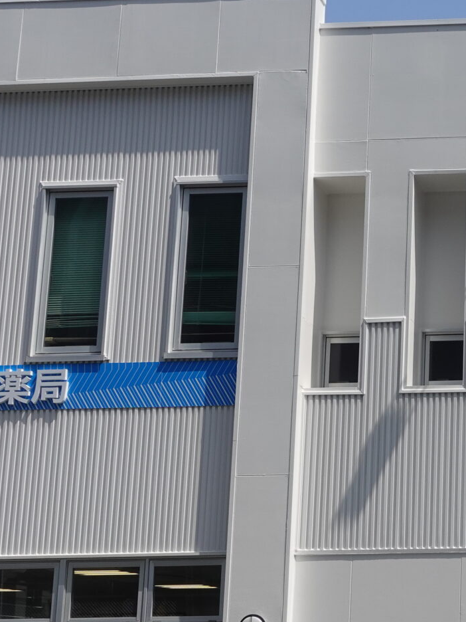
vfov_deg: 27.3
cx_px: 661
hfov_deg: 18.7
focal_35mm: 71
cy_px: 386
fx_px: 1274
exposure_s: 1/100
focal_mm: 10.77
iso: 125
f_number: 5.6
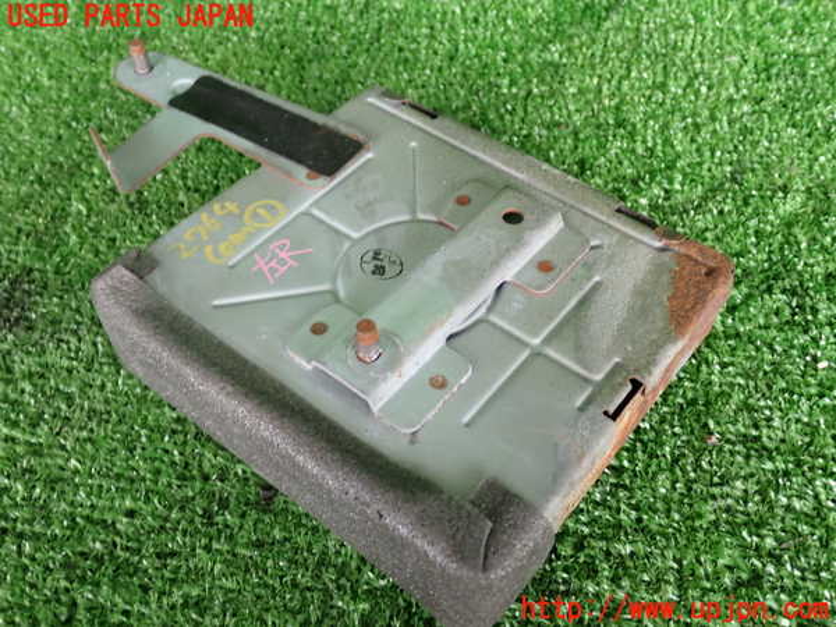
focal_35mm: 36
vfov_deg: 39.7
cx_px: 418
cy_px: 314
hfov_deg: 51.4
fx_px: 869
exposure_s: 1/50
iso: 200
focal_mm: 6.37
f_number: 2.5
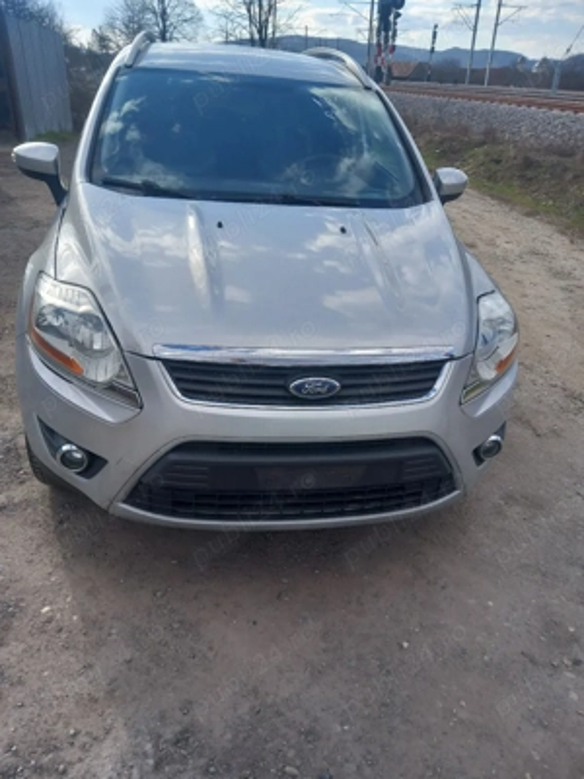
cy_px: 390
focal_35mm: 27
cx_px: 292
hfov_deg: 51.4
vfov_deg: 65.3
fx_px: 607
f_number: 1.8
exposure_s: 1/192
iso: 20
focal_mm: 4
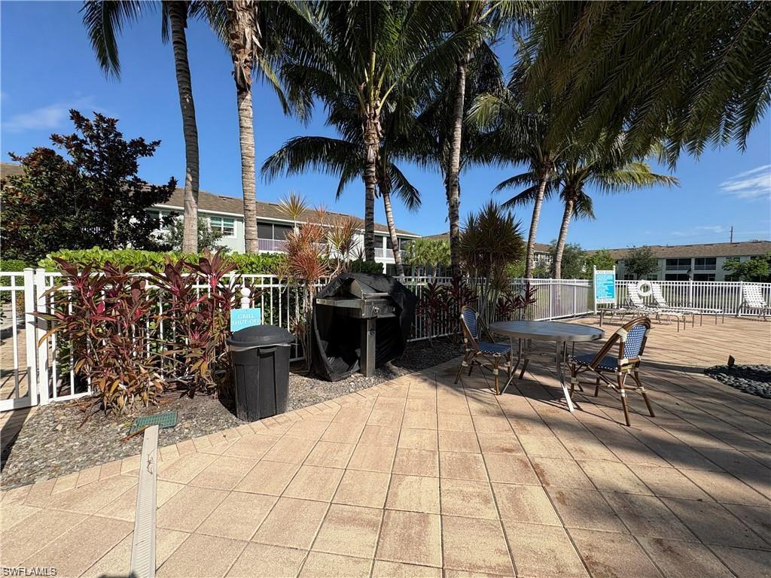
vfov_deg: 85.7
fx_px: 312
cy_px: 289
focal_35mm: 14
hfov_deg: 102.1
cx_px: 386
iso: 50
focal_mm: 2.22
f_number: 2.2
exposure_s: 1/1449
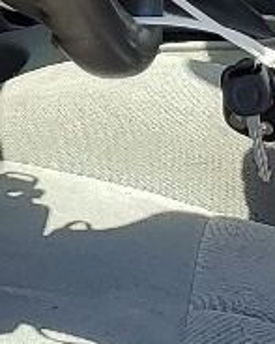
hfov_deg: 7.0
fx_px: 2250
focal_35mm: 221
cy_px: -105
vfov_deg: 8.6
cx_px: 118
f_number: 1.5
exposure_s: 1/1000
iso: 50
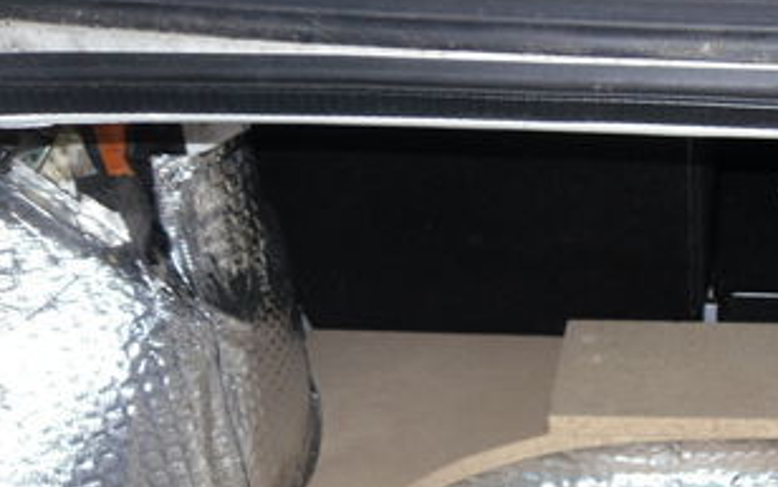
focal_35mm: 77
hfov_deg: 25.5
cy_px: 472
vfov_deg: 16.7
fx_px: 1634
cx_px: 765
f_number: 3.5
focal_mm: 6.3
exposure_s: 1/45
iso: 80
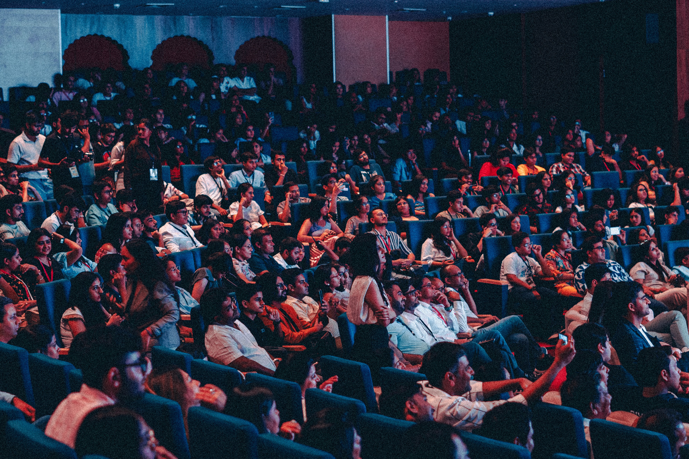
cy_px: 230
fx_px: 1435
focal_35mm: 75
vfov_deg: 18.2
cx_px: 344
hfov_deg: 27.0
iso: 800
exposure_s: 1/100
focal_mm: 50
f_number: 2.2
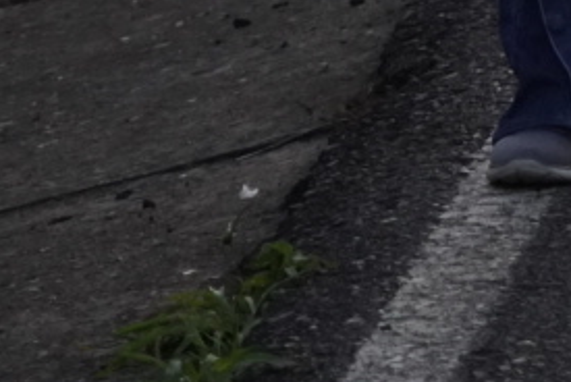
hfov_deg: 3.1
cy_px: -658
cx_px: 1291
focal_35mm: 663
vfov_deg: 2.1
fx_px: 10527
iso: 2500
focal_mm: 113
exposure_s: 1/500
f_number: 6.3
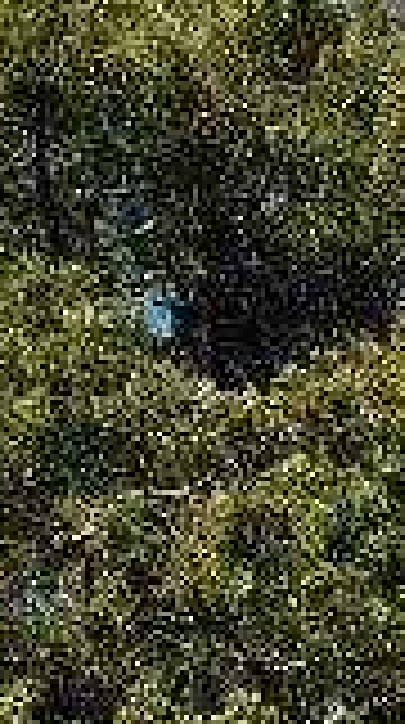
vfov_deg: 7.3
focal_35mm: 244
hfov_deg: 4.6
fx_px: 4680
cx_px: 1436
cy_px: 2521
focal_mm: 6.76
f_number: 1.78
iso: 80
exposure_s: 1/2710
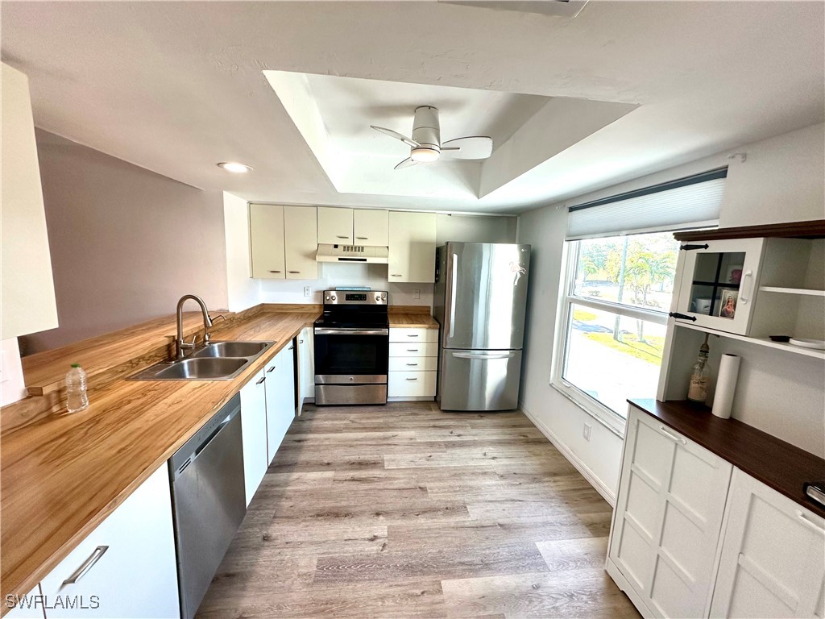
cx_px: 412
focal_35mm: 14
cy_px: 310
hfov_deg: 102.1
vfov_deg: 85.7
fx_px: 334
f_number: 2.2
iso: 160
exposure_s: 1/120
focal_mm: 2.22
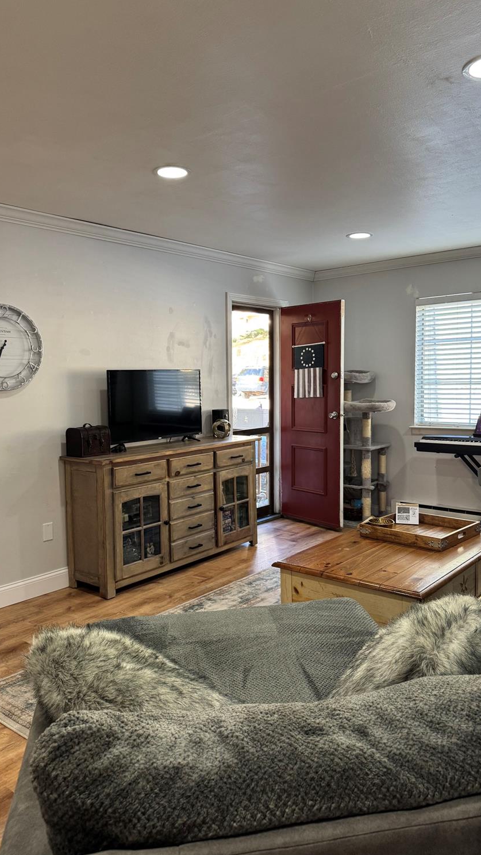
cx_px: 250
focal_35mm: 27
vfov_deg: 69.8
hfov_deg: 42.9
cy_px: 421
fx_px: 612
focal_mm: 6.76
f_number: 1.78
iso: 250
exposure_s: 1/60
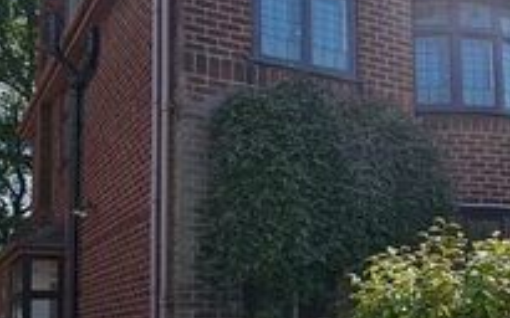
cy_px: 255
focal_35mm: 47
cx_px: 348
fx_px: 653
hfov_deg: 42.0
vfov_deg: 26.9
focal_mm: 2.2
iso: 50
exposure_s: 1/1388
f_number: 2.2
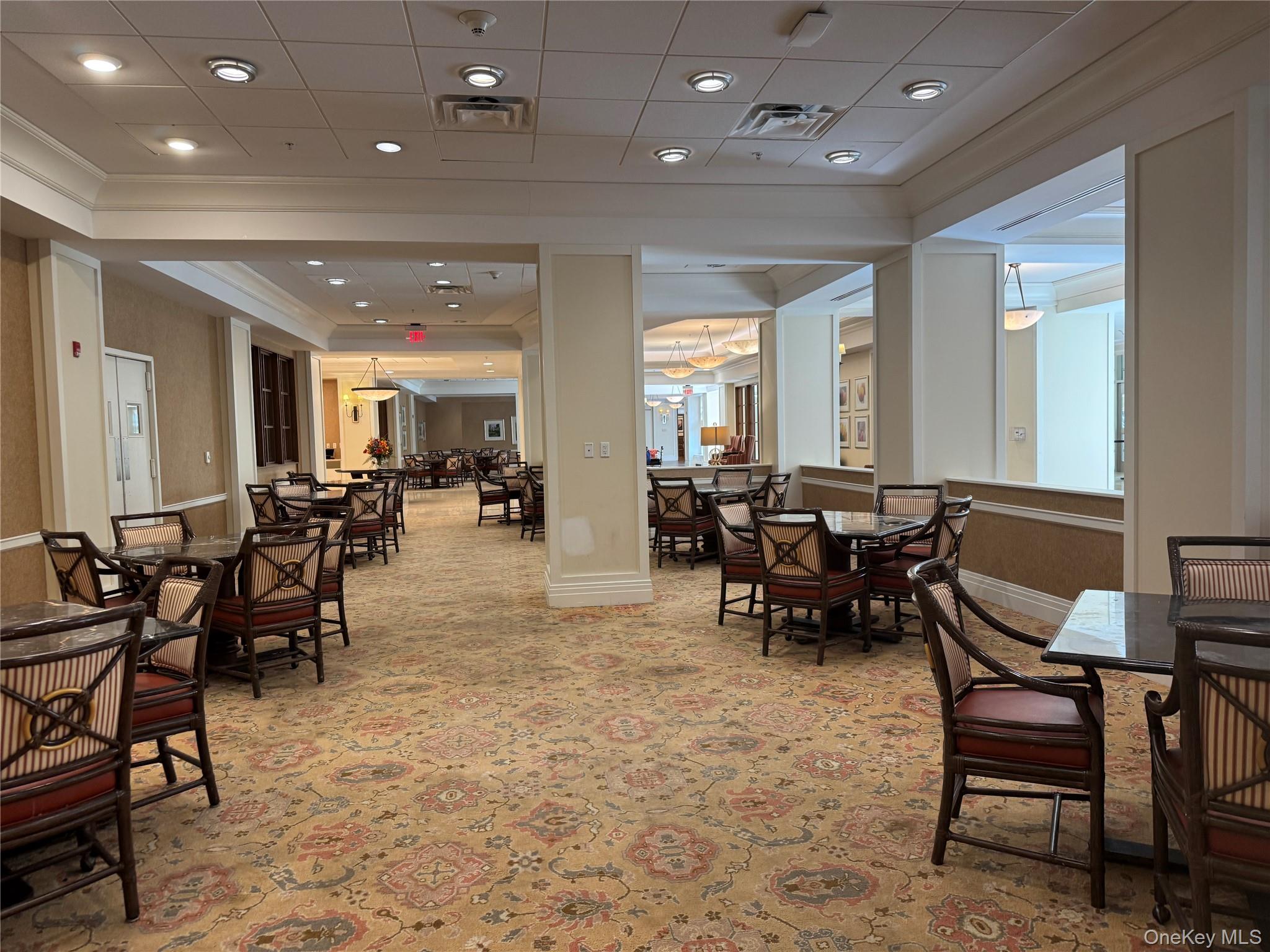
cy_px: 476
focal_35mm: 24
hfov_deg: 71.6
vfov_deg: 56.8
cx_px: 635
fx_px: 881
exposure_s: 1/60
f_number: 1.78
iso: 125
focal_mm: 6.76
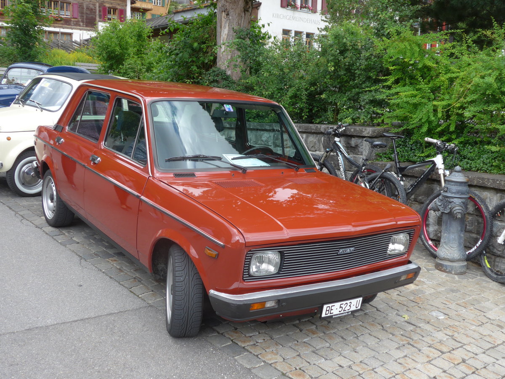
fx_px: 598
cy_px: 190
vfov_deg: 35.1
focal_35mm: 41
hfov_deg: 45.8
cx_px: 252
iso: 80
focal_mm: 8.4
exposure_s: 1/320
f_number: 2.8
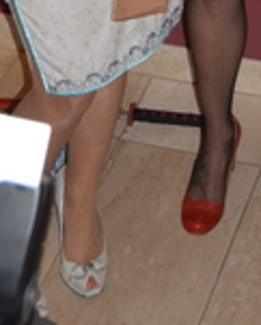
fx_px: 1727
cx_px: 369
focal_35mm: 179
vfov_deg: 9.4
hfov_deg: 8.5
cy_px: -510
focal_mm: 24
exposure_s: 1/30
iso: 200
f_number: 5.6
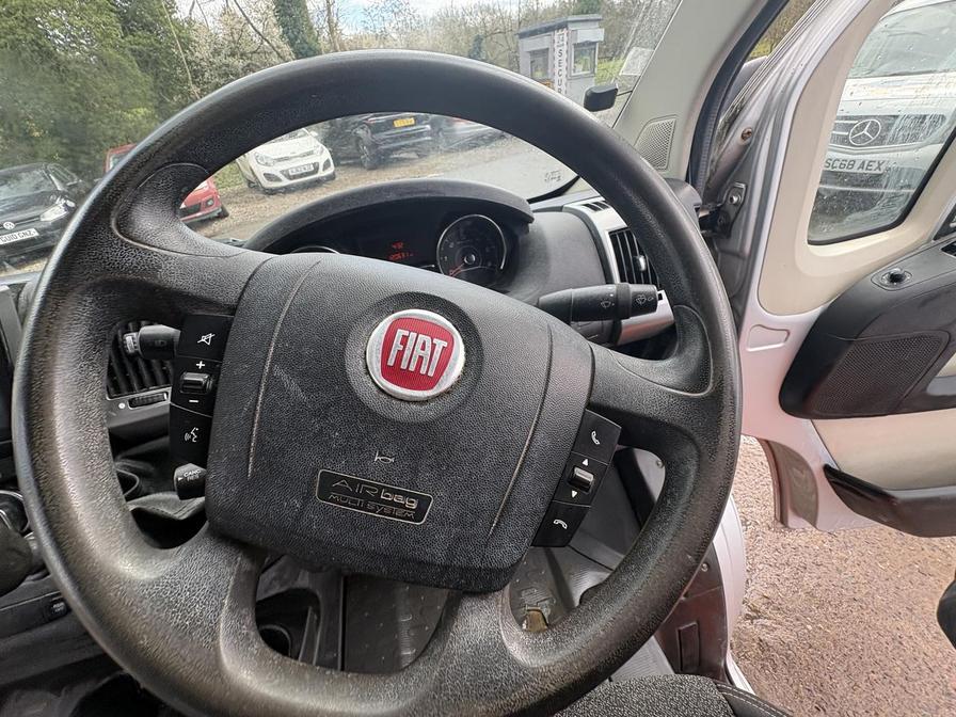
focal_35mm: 14
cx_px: 478
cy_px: 358
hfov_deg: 102.1
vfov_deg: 85.7
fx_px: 387
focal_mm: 2.22
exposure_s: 1/141
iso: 64
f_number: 2.2
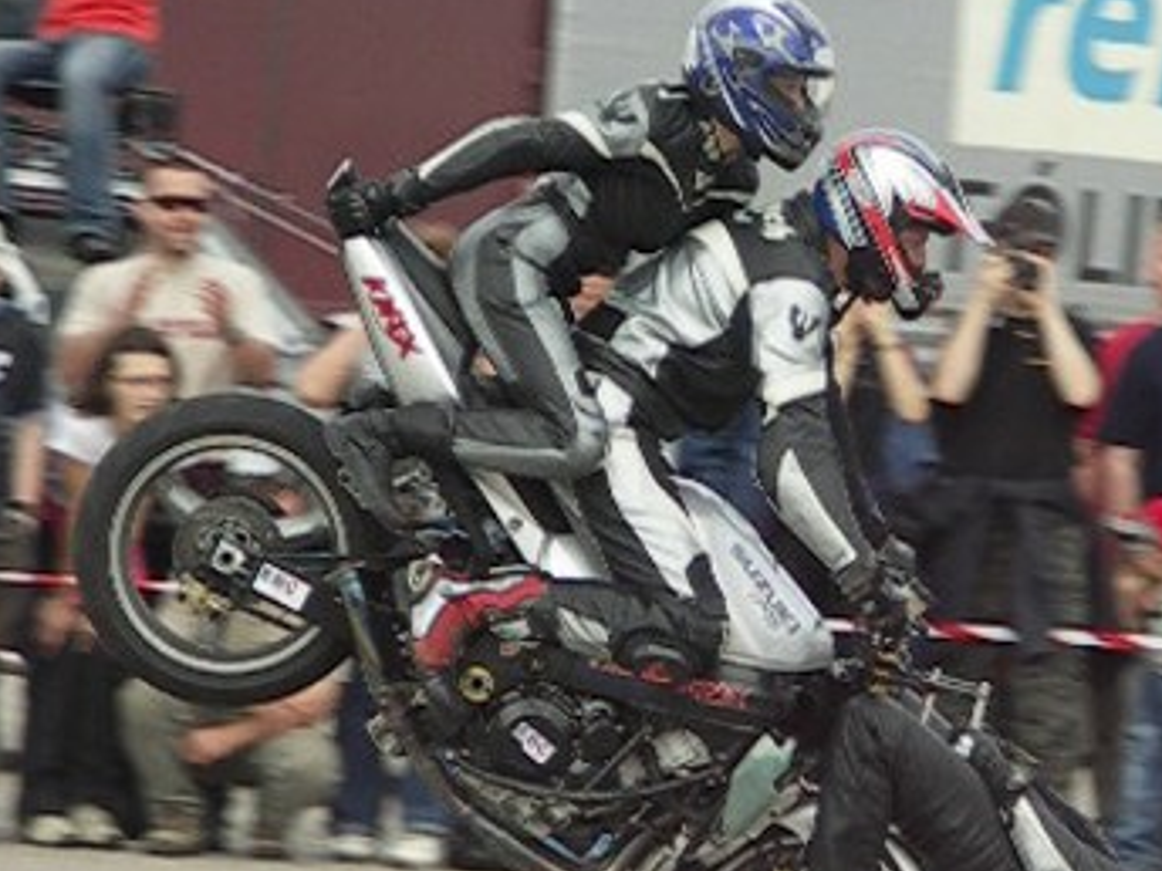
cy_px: 623
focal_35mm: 391
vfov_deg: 3.8
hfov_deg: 5.1
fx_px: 13125
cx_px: 1003
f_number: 3.5
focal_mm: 49.4
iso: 50
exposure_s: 1/400
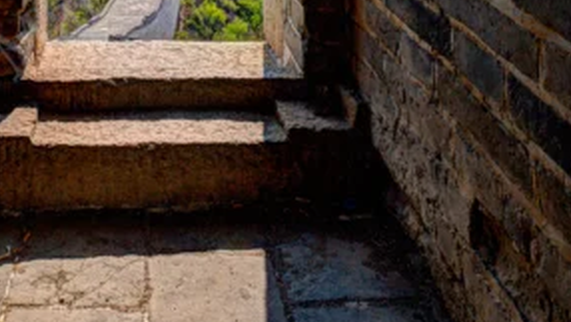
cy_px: -216
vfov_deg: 22.0
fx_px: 606
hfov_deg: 48.8
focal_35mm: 40
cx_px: 152
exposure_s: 1/80
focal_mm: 10
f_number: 14
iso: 200
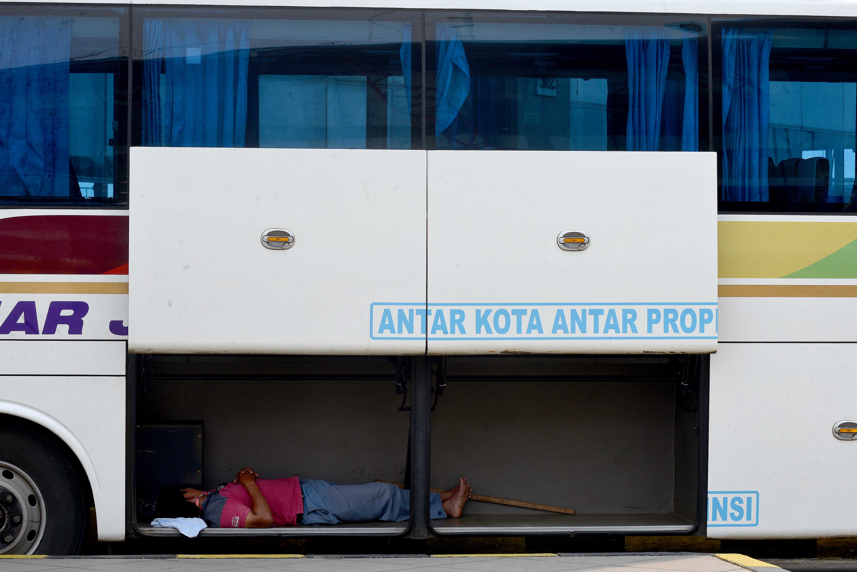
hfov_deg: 17.1
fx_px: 2858
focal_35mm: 120
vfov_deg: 11.4
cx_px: 428
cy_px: 286
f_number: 18
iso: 250
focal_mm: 120
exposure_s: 1/125
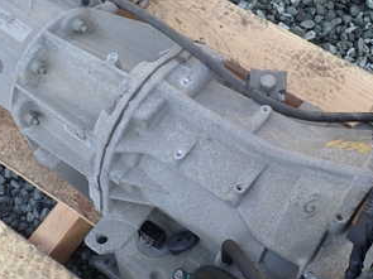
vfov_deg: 23.9
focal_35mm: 61
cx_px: 185
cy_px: 101
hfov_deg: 31.7
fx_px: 657
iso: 100
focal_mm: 5.4
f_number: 3.2
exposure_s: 1/125
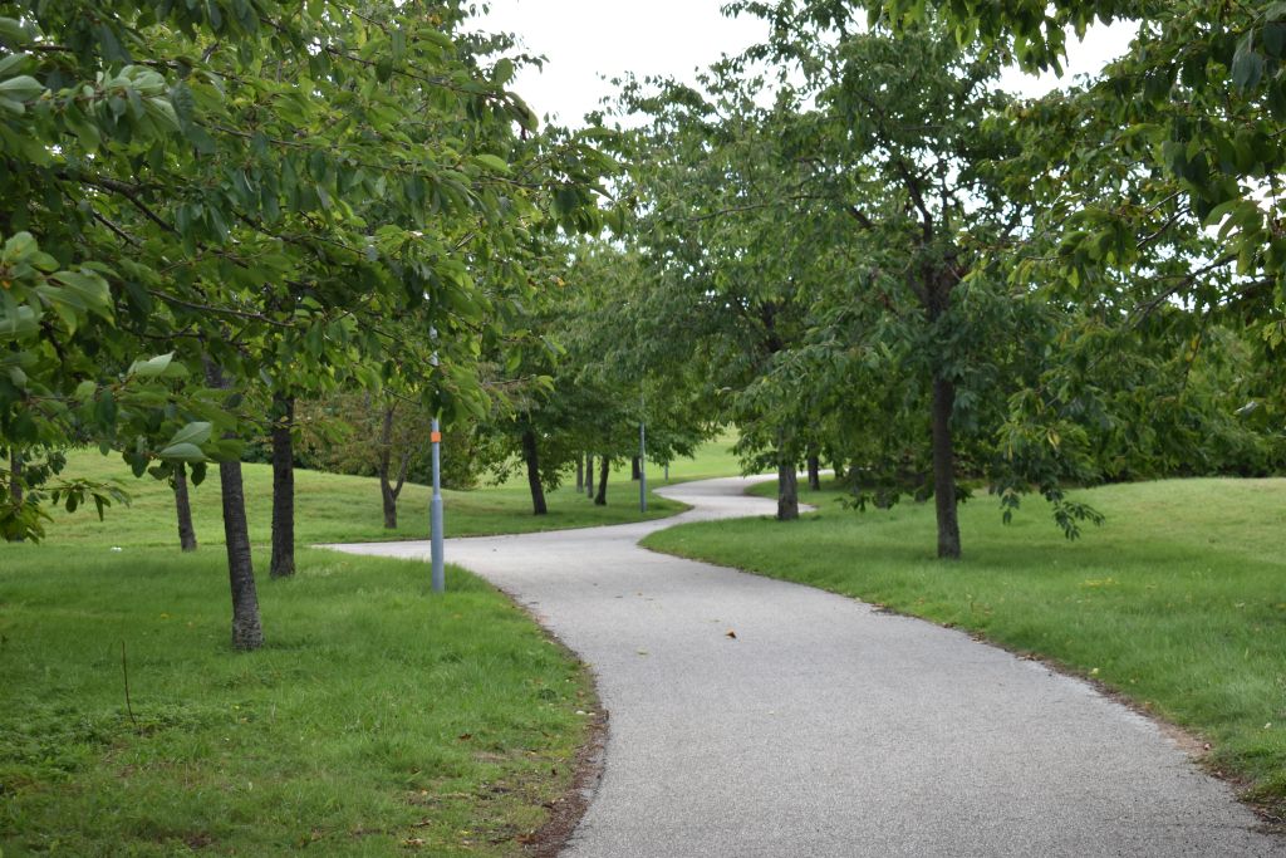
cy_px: 429
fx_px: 2251
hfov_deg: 31.9
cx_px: 643
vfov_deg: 21.6
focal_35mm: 63
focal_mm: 42
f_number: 5.6
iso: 200
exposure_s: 1/250
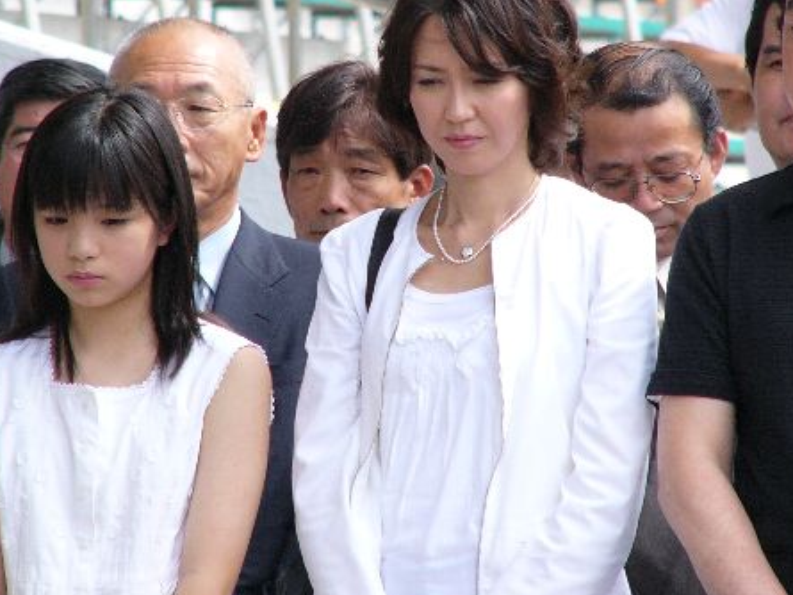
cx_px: 444
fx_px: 12511
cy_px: 224
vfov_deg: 2.7
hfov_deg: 3.6
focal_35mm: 546
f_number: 2.8
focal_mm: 63.2
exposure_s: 1/1000
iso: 100
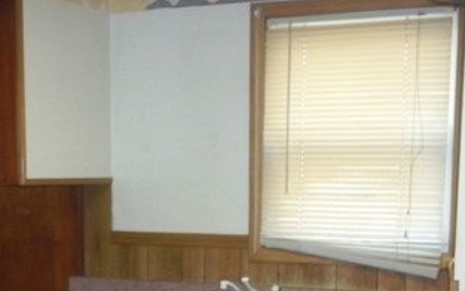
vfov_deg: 16.2
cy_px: 339
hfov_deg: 26.2
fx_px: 989
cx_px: 140
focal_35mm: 78
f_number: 3.1
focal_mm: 6.5
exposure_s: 1/30
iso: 320
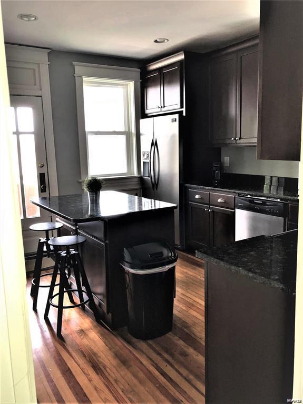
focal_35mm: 28
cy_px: 202
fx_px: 327
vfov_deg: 63.5
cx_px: 152
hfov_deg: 49.7
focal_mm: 4
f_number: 1.8
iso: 80
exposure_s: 1/60
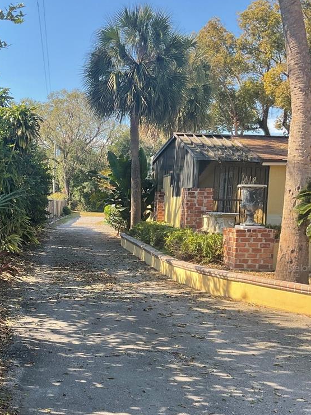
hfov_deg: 30.3
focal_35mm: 47
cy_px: 268
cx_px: 75
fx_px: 563
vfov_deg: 40.1
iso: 16
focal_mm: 3
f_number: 1.8
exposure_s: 1/353
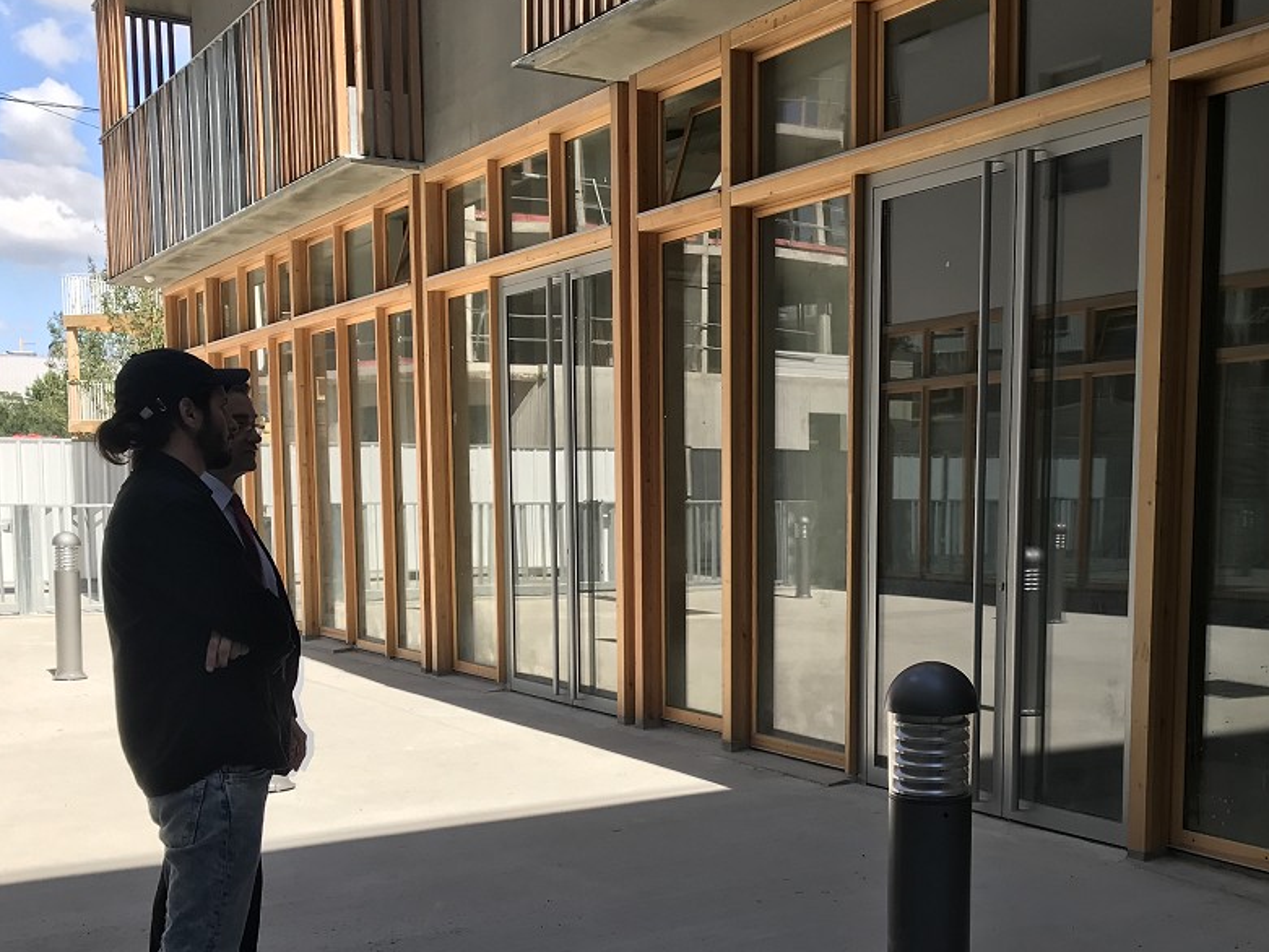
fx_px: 1577
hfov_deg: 43.6
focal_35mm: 43
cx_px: 754
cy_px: 695
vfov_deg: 33.1
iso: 20
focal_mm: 3.99
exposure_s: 1/1076
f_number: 1.8
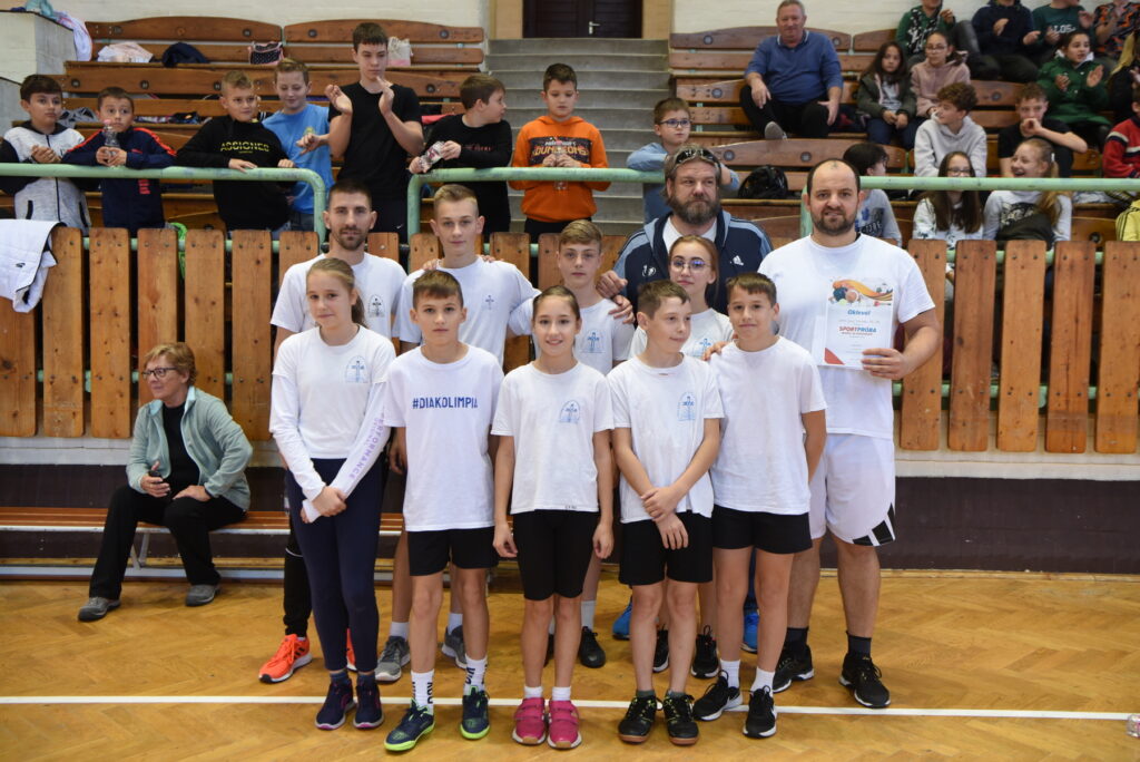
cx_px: 570
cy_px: 381
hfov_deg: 53.1
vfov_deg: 36.9
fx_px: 1141
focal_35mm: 36
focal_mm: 36
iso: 800
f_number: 4
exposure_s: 1/100
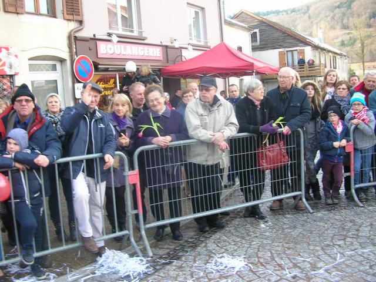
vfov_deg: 40.7
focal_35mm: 35
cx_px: 188
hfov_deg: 52.6
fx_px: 380
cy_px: 141
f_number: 2.8
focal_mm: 5.8
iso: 50
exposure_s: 1/71.2
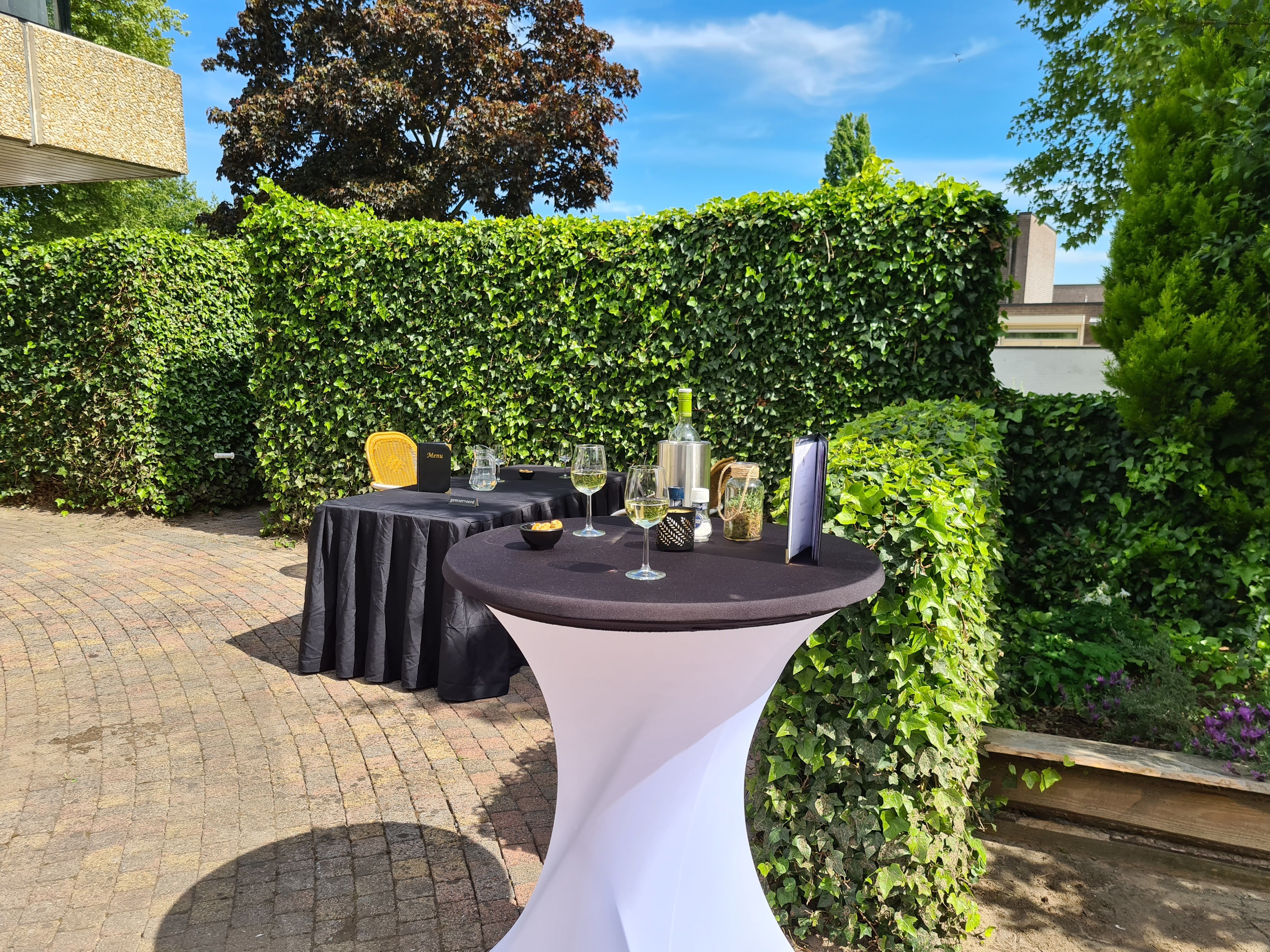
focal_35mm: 26
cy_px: 476
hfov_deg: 67.3
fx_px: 954
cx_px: 635
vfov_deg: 53.1
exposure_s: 1/1272
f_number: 1.8
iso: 50
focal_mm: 5.4
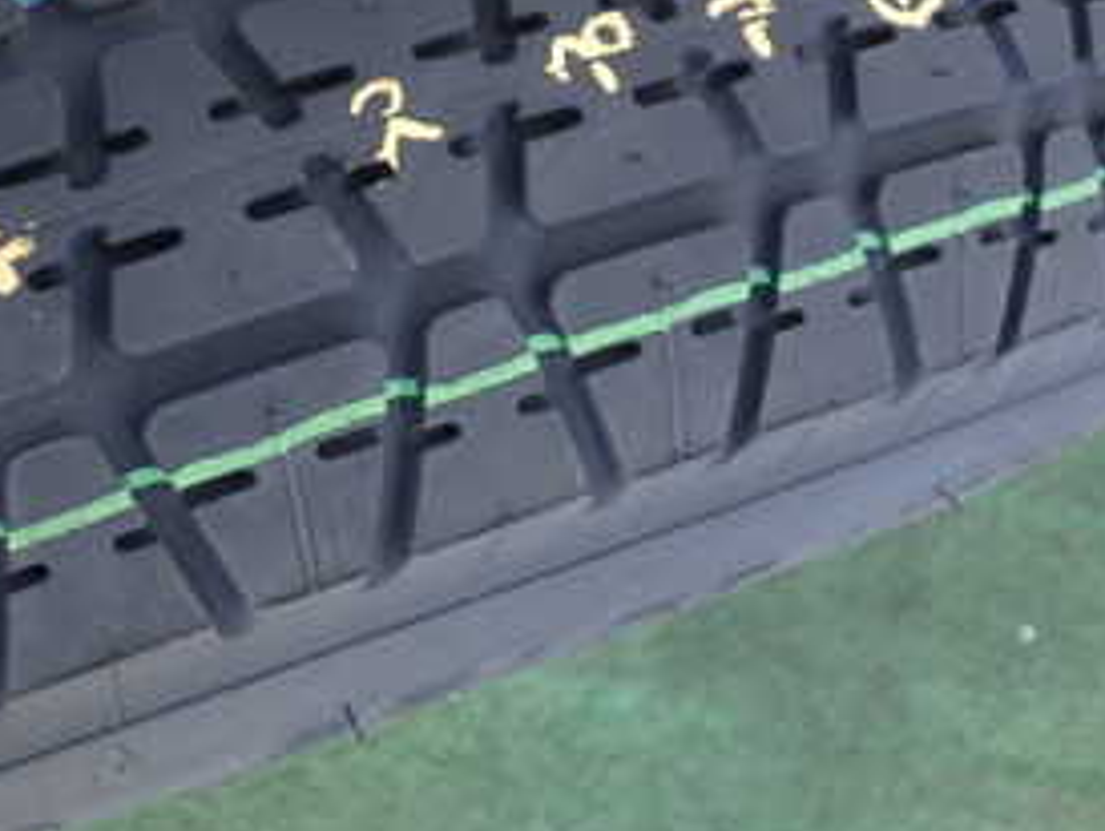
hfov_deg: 26.0
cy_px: 371
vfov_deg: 21.0
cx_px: -52
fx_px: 2236
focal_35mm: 70
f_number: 2.4
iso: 200
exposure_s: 1/30
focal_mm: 5.79
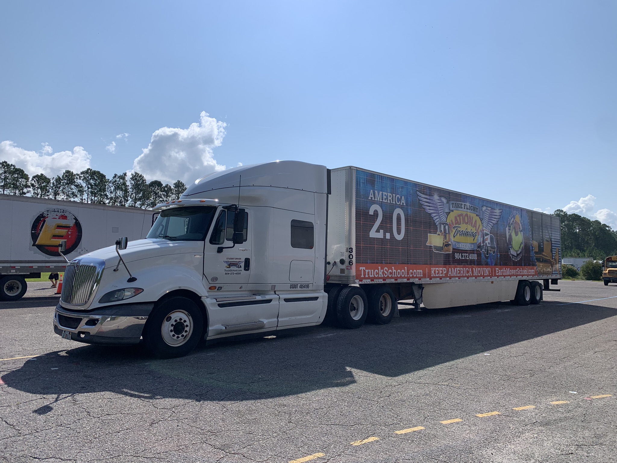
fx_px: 463
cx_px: 308
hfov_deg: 67.3
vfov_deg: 53.1
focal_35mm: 26
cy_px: 232
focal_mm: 4.25
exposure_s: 1/5405
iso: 25
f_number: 1.8
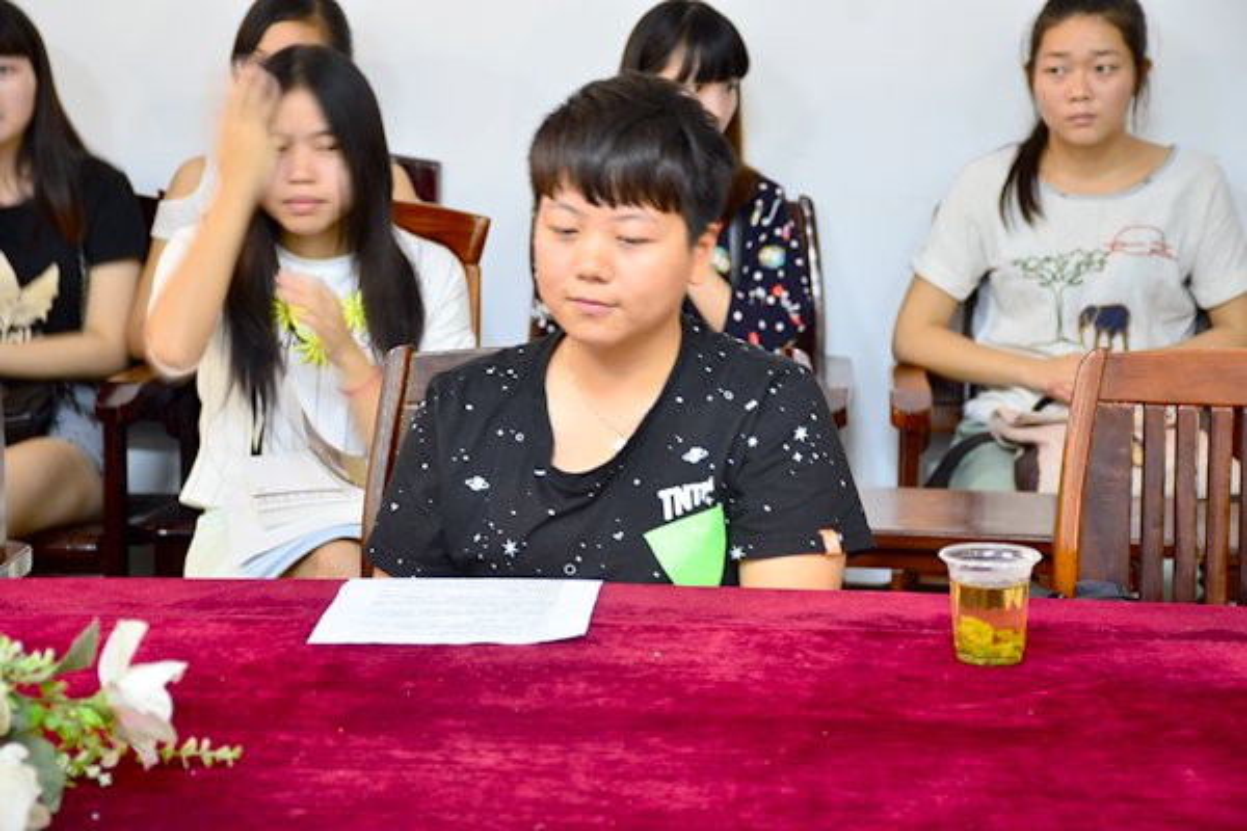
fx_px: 3117
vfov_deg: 15.2
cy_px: 416
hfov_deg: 22.6
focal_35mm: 90
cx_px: 624
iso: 400
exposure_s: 1/5
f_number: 5
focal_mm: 60
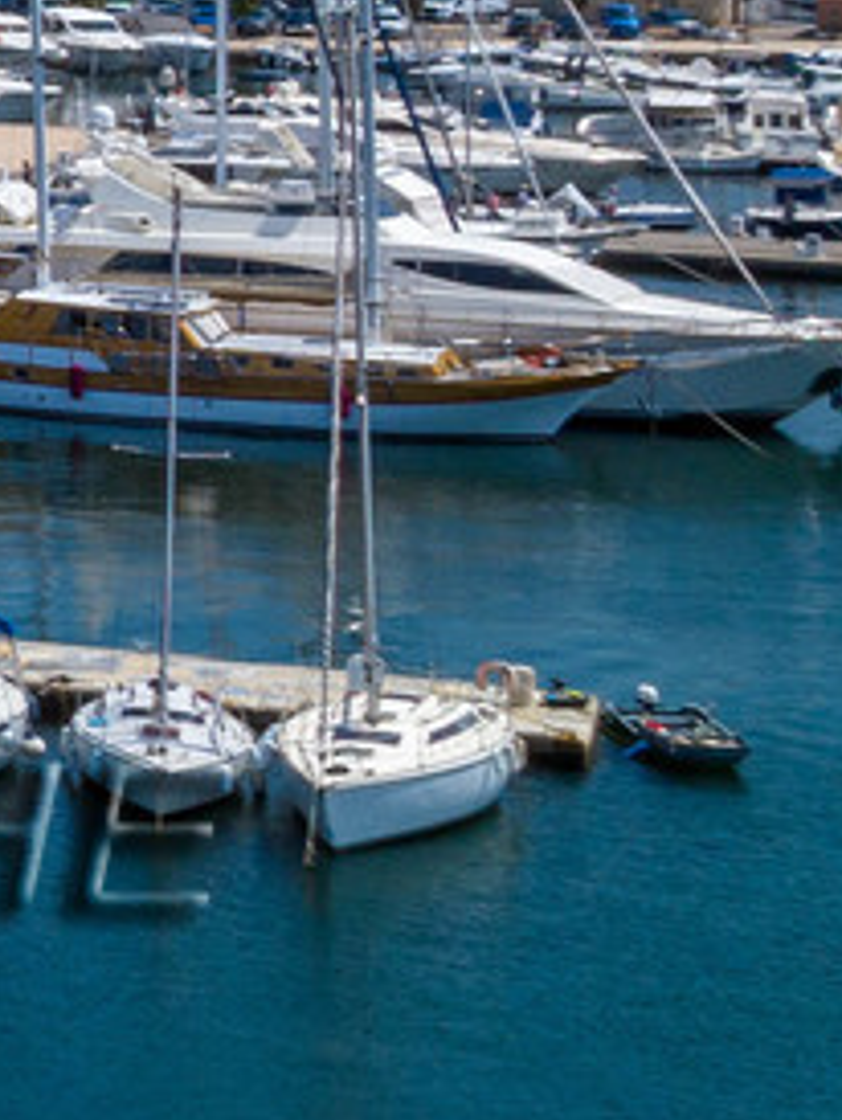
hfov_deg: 8.1
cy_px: -245
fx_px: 4533
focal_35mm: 140
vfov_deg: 13.7
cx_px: -2117
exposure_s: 1/240
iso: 100
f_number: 11
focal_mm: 12.3
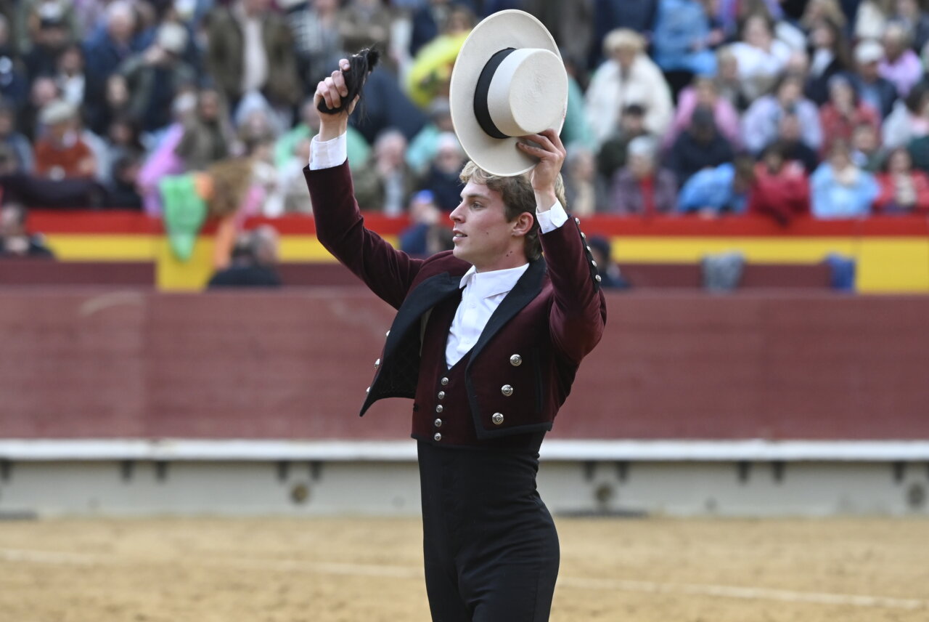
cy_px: 311
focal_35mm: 277
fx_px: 7154
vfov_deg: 5.0
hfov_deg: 7.4
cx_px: 464
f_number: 4
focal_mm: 185
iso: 2000
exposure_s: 1/640
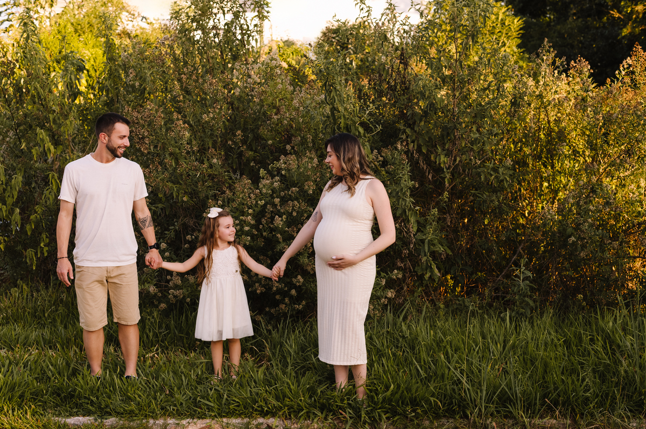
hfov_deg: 39.6
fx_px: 896
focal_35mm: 50
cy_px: 214
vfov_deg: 26.9
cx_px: 323
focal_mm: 50
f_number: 4
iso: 400
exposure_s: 1/640
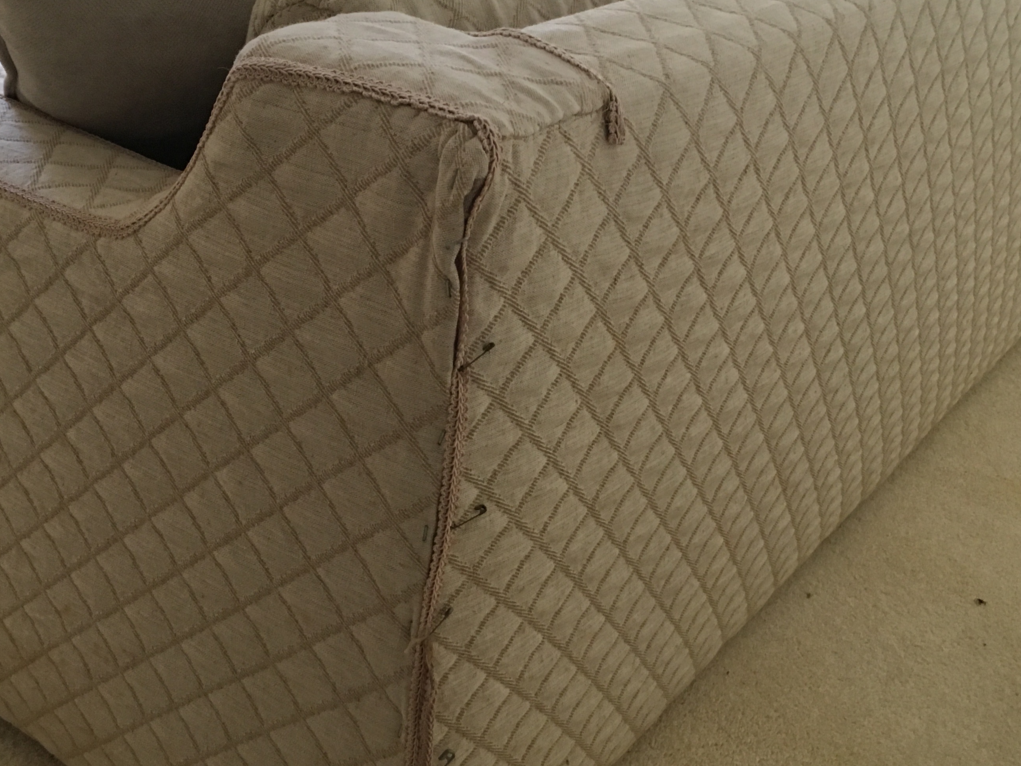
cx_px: 456
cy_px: 378
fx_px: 1327
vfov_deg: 32.2
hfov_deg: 42.0
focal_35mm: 45
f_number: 2.2
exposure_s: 1/30
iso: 125
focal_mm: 4.15
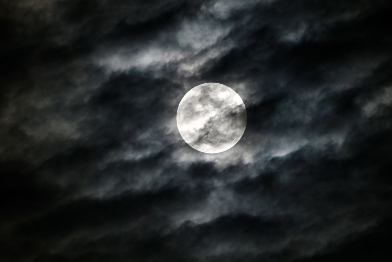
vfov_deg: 2.1
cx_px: 195
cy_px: 136
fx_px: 7121
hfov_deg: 3.2
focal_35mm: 654
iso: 1000
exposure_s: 1/30
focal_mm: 400
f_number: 4
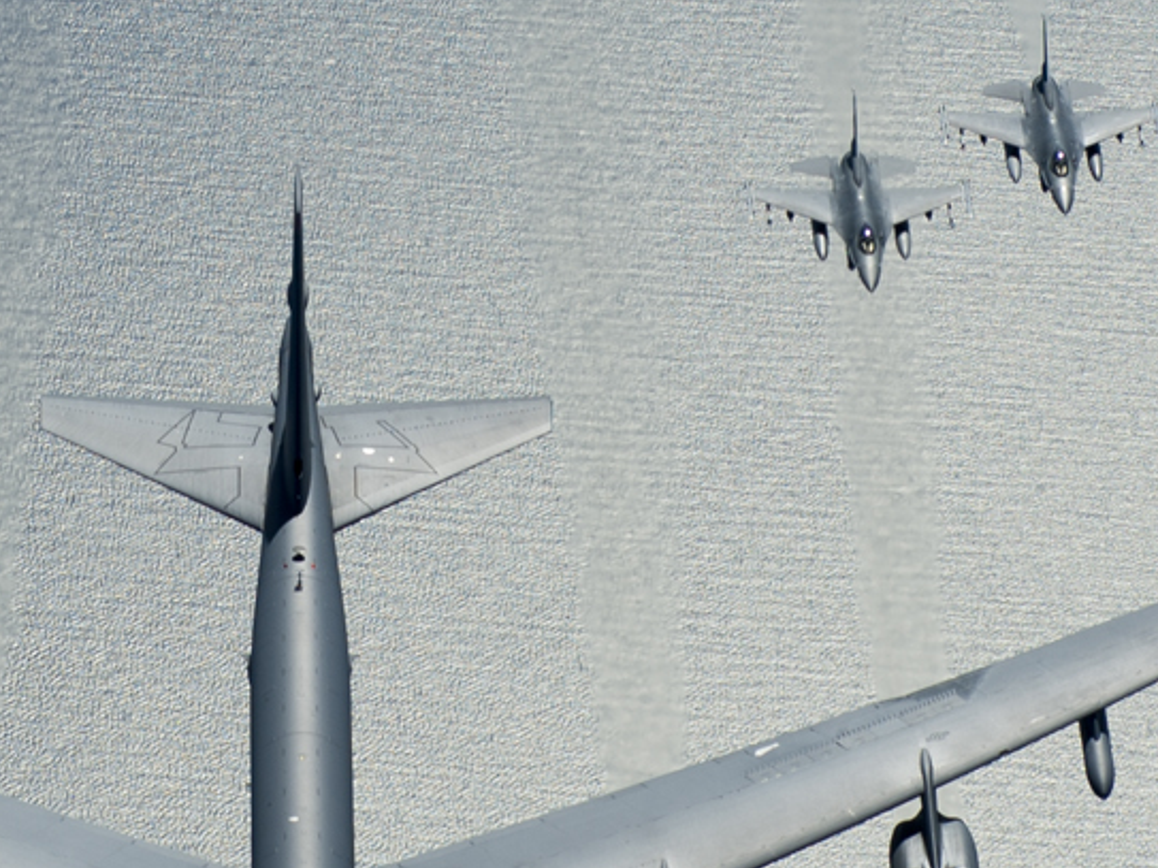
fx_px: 7458
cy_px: 574
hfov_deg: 8.9
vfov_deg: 6.7
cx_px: 267
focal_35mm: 223
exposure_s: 1/1600
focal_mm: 70
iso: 100
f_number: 5
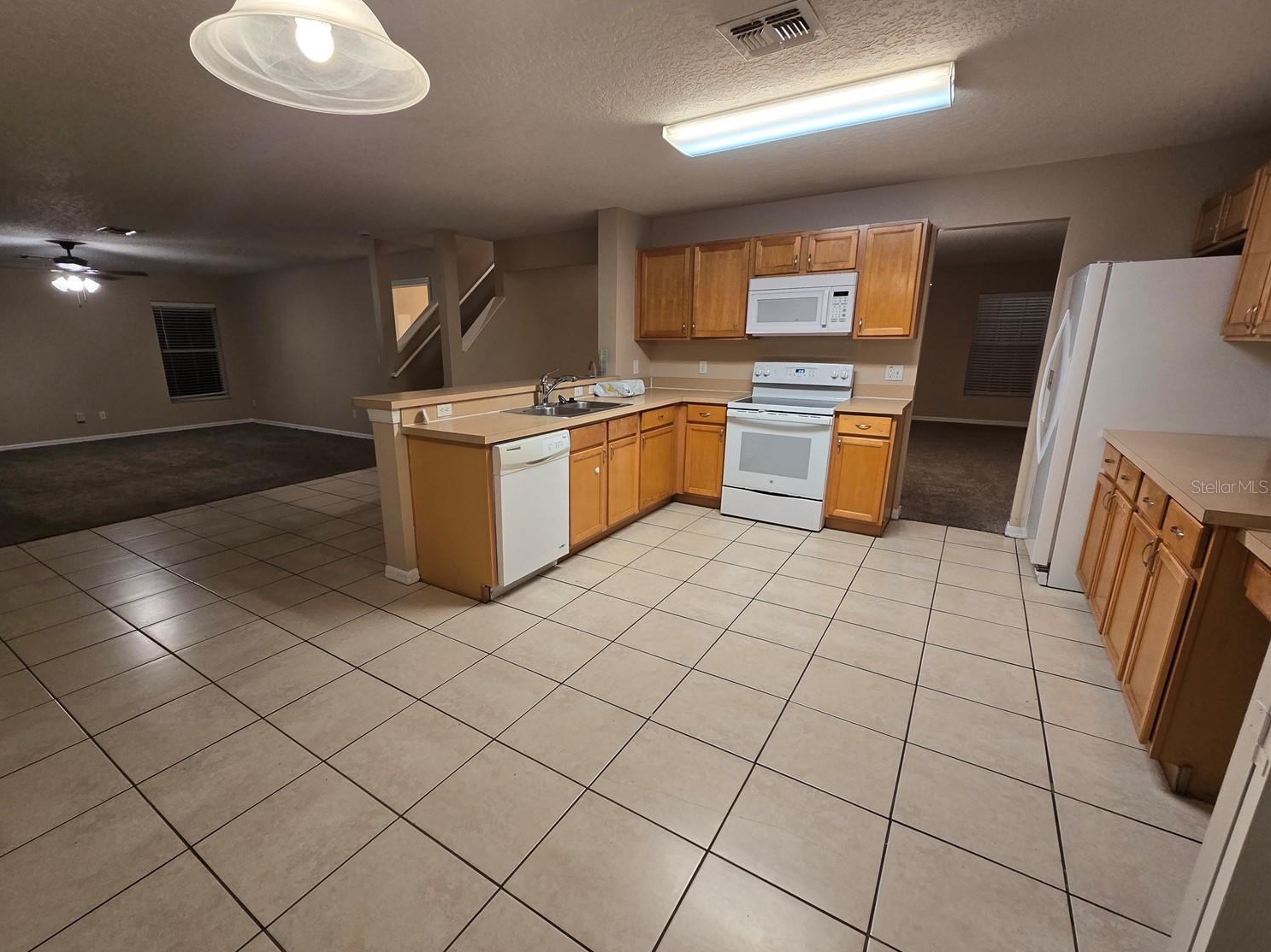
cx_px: 588
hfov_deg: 101.9
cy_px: 486
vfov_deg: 85.6
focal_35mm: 14
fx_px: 514
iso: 160
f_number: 2.2
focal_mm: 2.2
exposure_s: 1/60
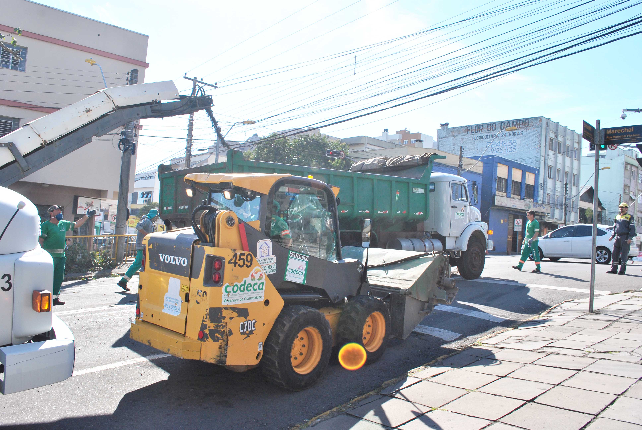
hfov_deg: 67.3
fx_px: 482
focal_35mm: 27
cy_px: 215
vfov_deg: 48.0
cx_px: 321
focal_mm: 18
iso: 200
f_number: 10
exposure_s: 1/250
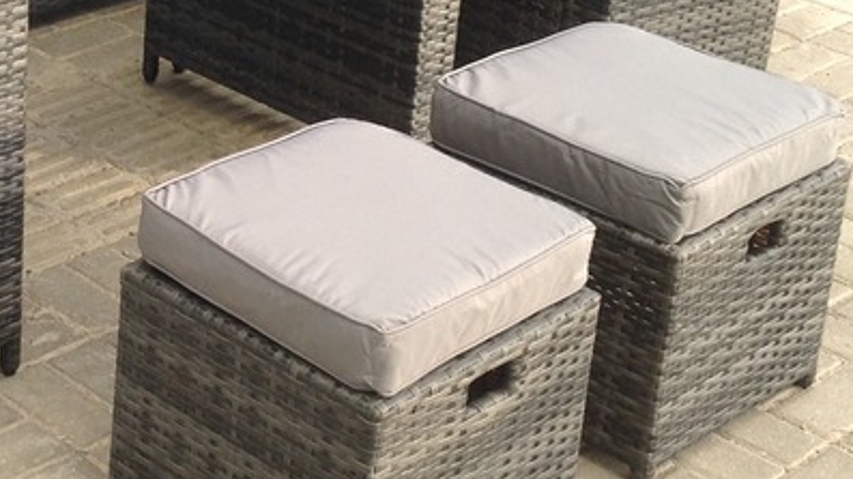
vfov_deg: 12.5
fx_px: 2171
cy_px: 68
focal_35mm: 96
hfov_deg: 21.7
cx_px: 88
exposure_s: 1/164
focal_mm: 4.28
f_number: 2.4
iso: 50
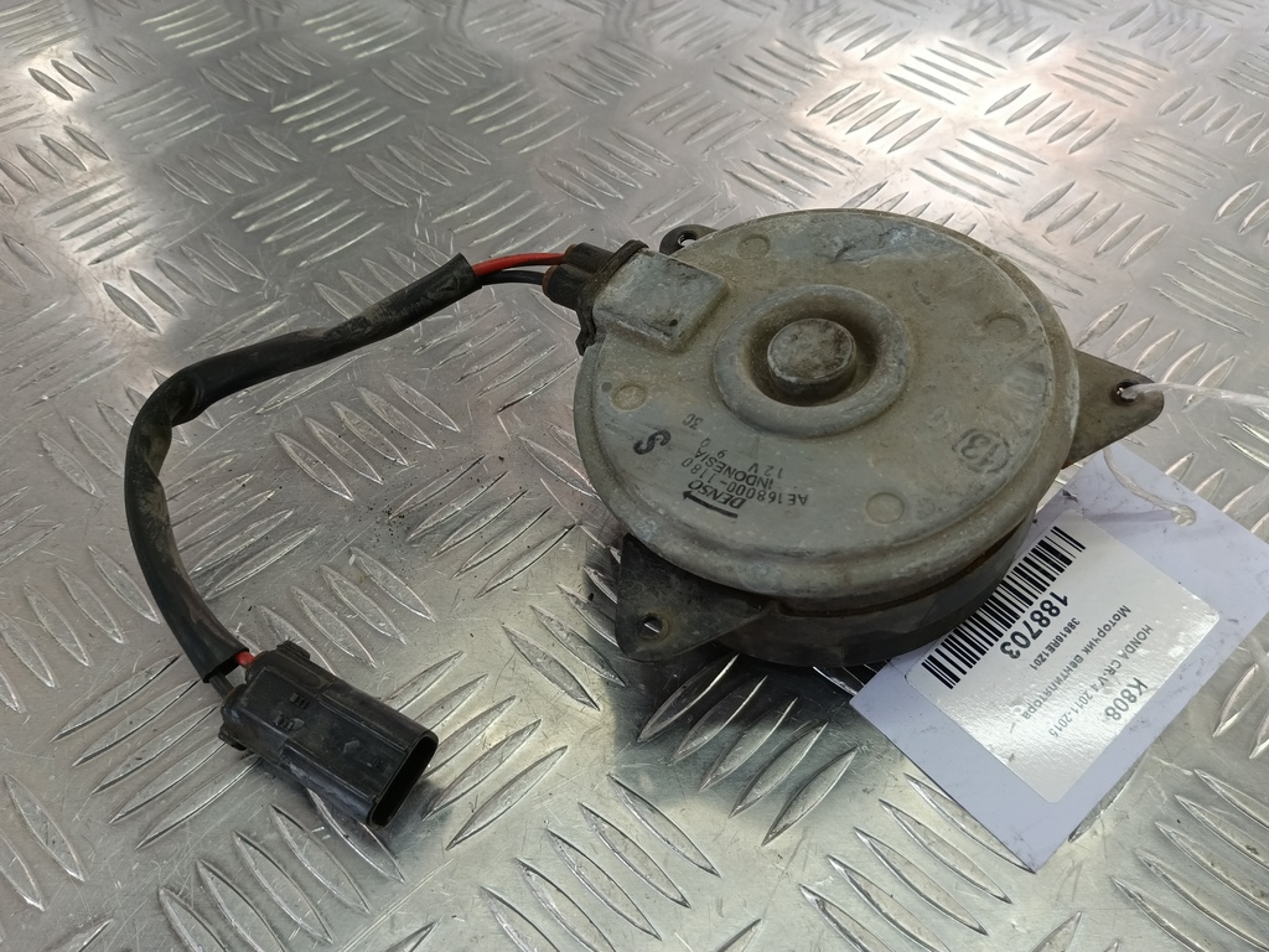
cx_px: 634
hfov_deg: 65.3
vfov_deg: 51.4
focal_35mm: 27
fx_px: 990
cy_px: 476
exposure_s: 1/100
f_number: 1.6
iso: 125
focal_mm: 4.11
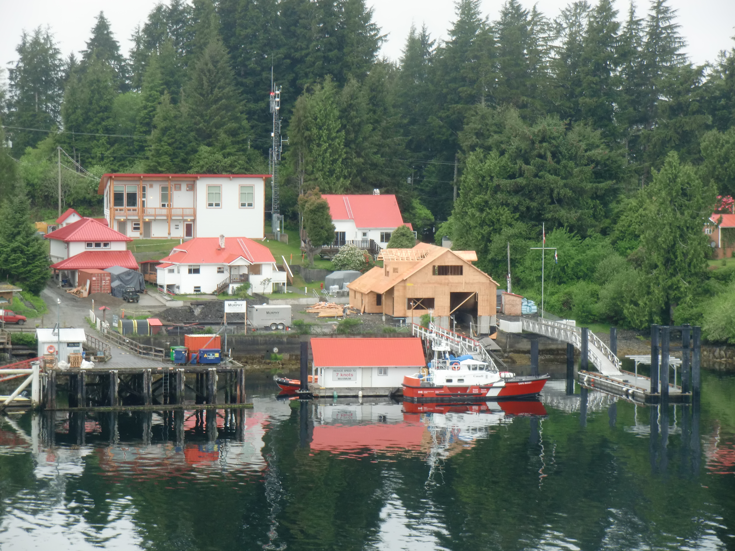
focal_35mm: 123
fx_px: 2612
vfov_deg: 12.0
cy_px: 276
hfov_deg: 16.0
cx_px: 368
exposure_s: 1/60
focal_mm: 22
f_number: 5.2
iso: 100
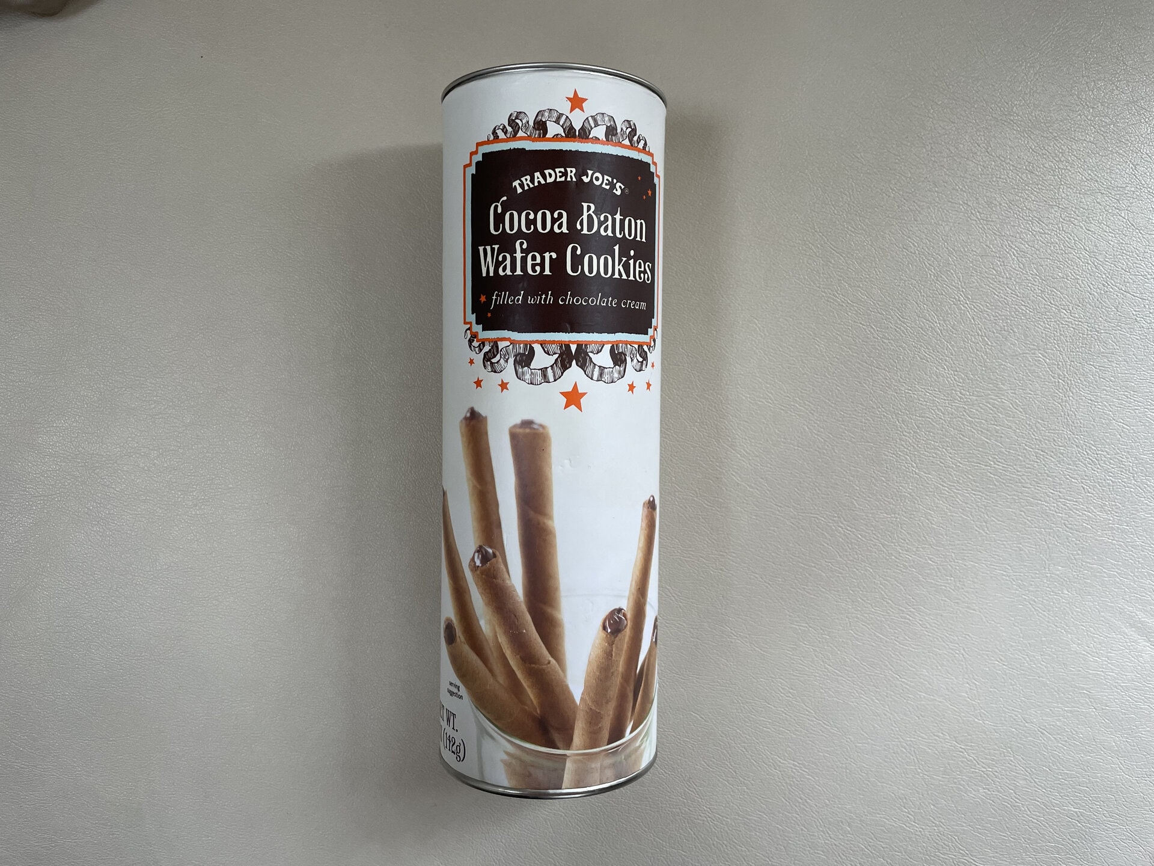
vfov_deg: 53.1
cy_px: 433
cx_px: 577
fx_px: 867
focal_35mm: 26
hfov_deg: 67.3
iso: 125
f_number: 1.6
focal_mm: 4.2
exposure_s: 1/100
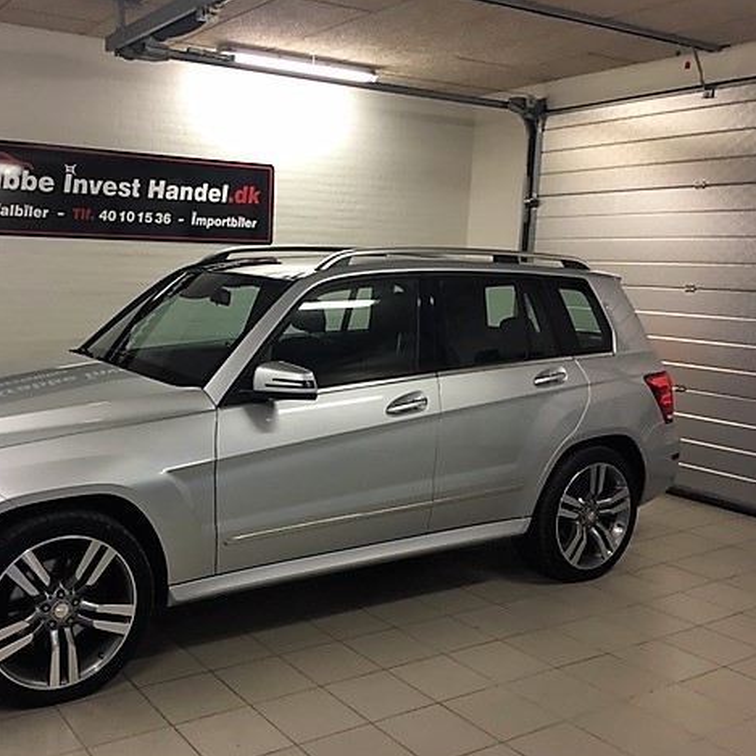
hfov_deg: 46.5
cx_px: 253
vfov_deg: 47.2
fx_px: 865
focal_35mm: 35
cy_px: 384
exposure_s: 1/33
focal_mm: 4.15
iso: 64
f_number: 2.2
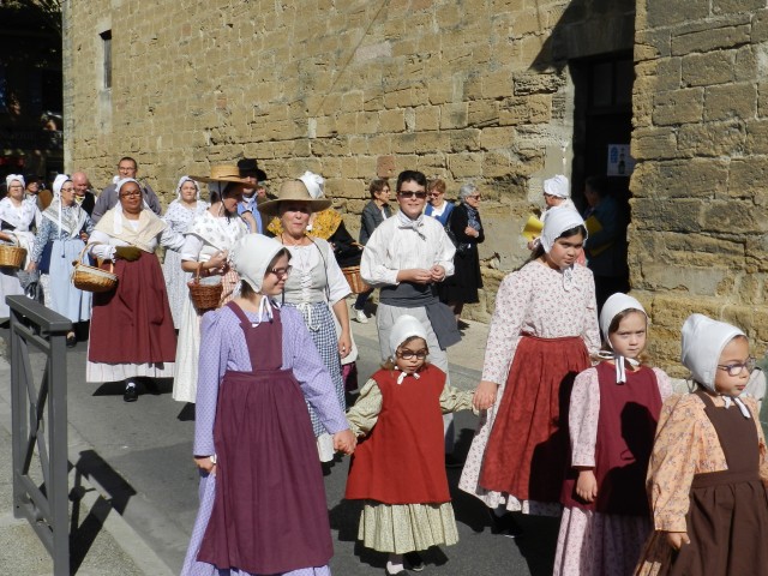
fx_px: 1021
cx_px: 384
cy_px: 288
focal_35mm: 46
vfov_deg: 31.5
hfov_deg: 41.2
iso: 160
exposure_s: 1/1000
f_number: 5.6
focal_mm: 8.1
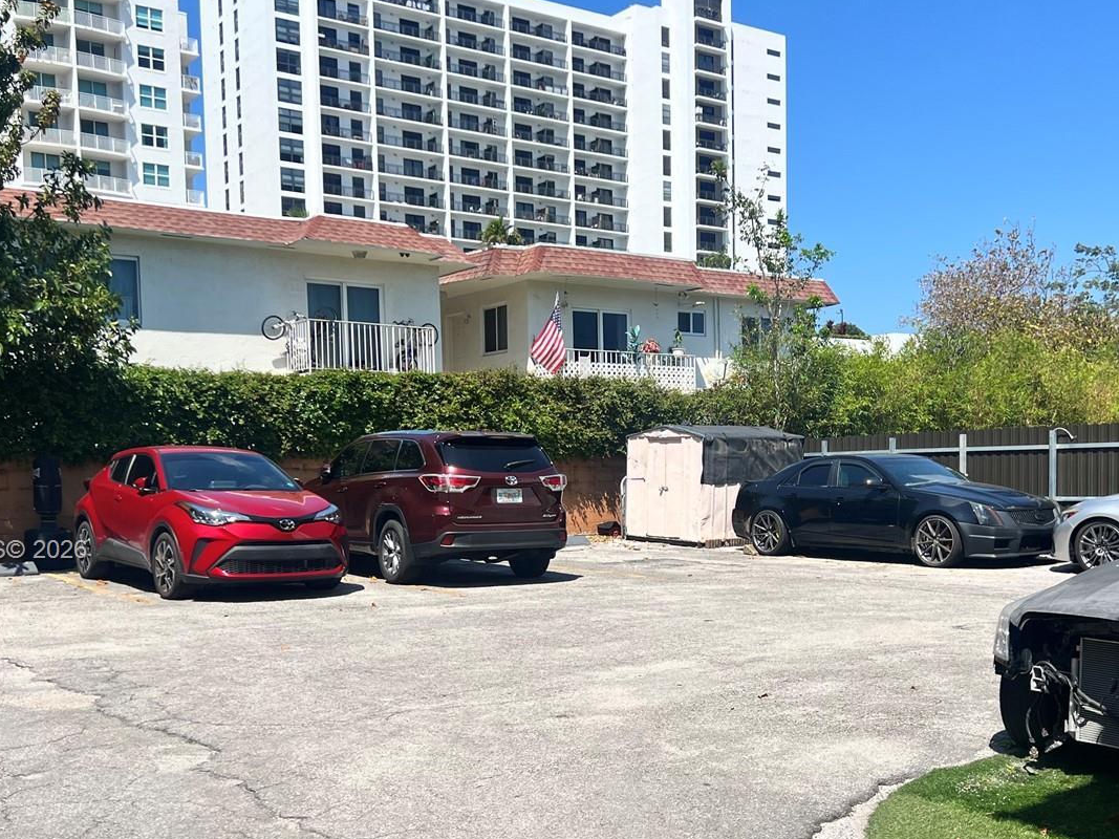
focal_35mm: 39
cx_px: 600
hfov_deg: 47.8
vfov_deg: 36.5
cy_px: 552
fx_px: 1261
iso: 50
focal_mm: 5.7
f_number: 1.5
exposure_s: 1/5319
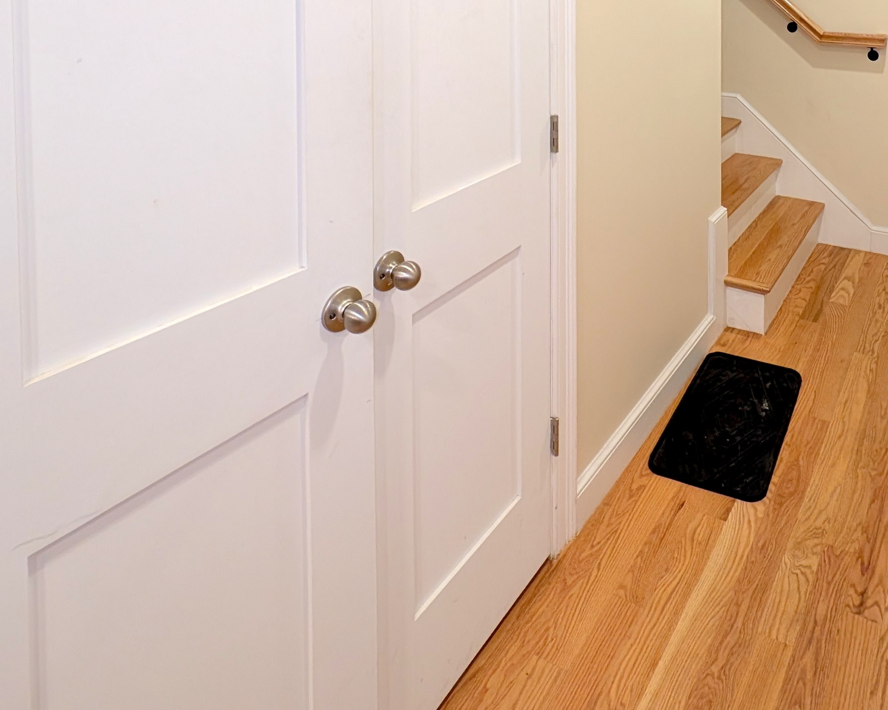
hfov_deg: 65.9
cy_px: -24
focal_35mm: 24
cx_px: 667
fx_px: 631
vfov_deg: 47.1
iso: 181
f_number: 1.95
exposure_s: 1/60
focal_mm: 2.23
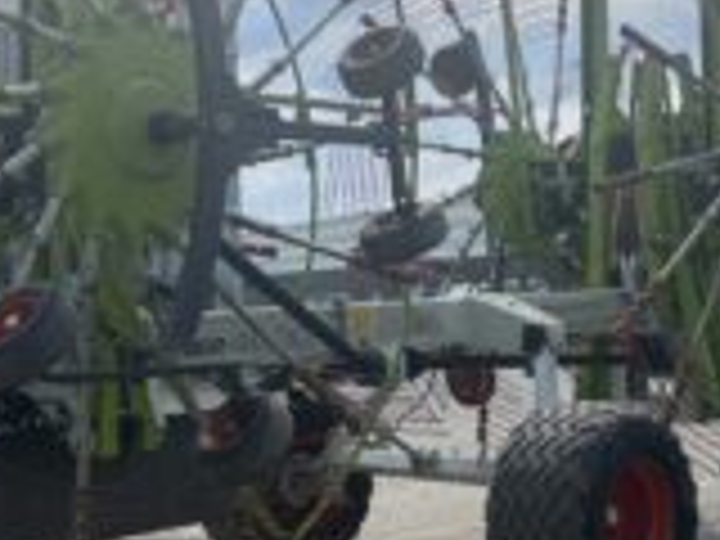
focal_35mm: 65
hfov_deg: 29.8
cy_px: 189
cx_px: 400
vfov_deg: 22.5
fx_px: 1352
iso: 50
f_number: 1.5
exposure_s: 1/9434
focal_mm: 5.7
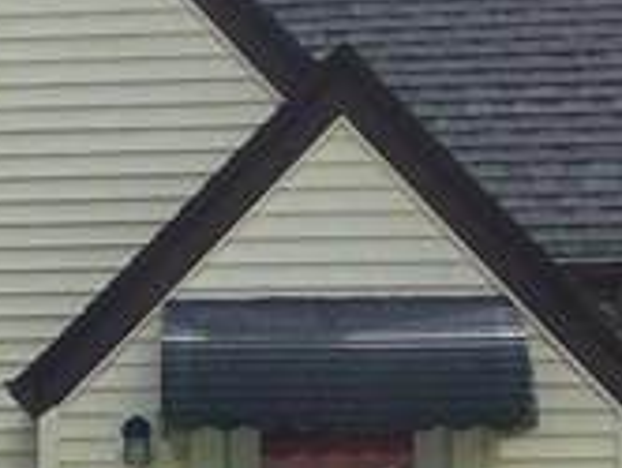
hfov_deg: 10.2
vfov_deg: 7.5
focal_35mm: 191
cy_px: 940
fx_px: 3437
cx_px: -90
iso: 25
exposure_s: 1/747
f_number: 2.4
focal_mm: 3.3
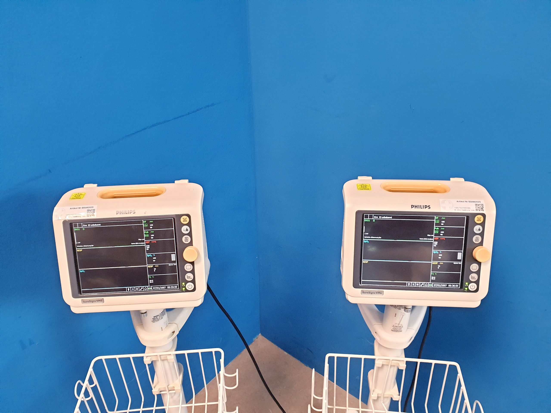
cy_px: 206
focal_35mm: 26
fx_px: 414
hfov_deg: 67.3
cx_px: 276
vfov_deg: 53.1
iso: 320
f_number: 2.4
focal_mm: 4.3
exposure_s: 1/33
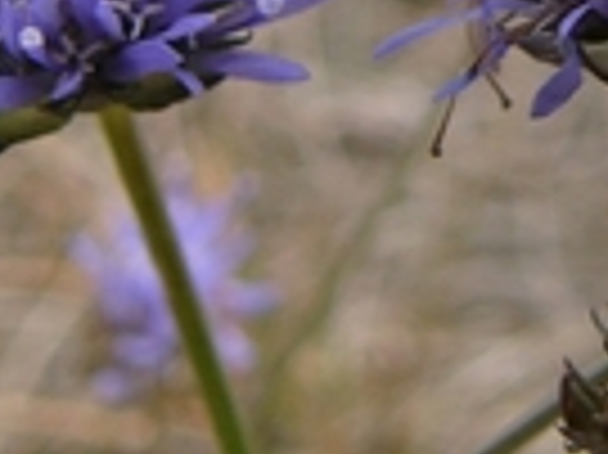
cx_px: 581
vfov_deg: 9.2
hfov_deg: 12.2
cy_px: -22
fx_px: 2808
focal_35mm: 160
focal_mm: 6
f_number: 4
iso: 50
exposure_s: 1/160
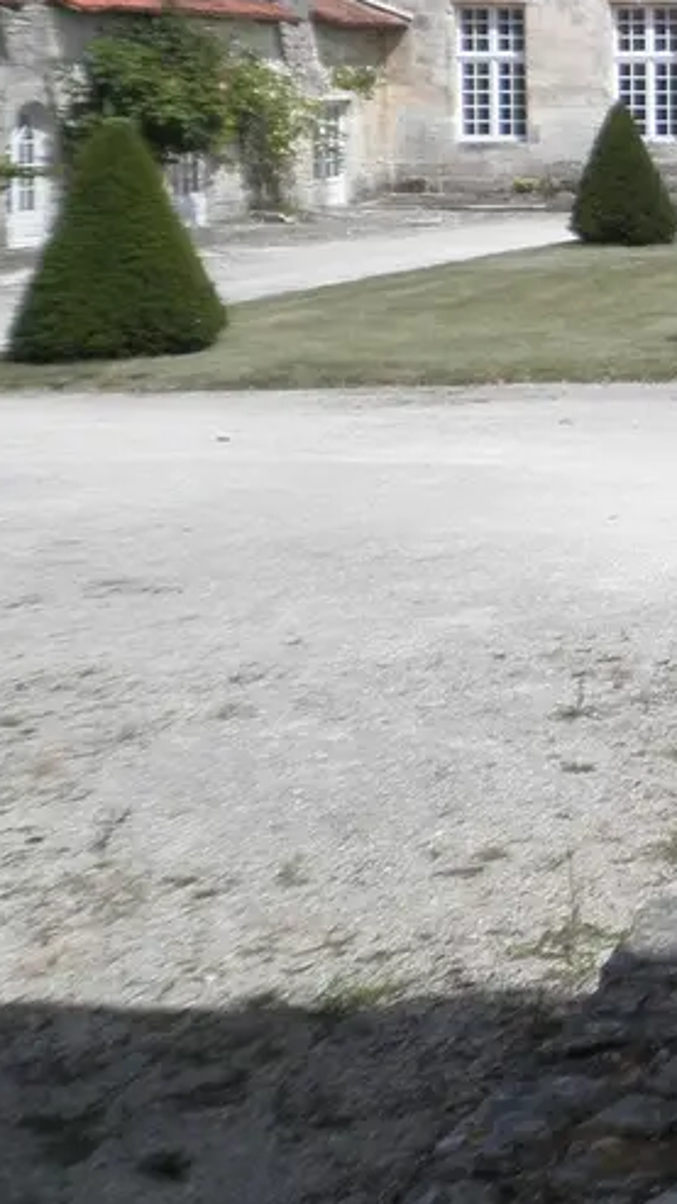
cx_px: 1452
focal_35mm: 69
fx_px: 2204
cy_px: 139
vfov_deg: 29.4
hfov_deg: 14.0
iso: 64
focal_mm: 4.7
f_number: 7.8
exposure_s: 1/200
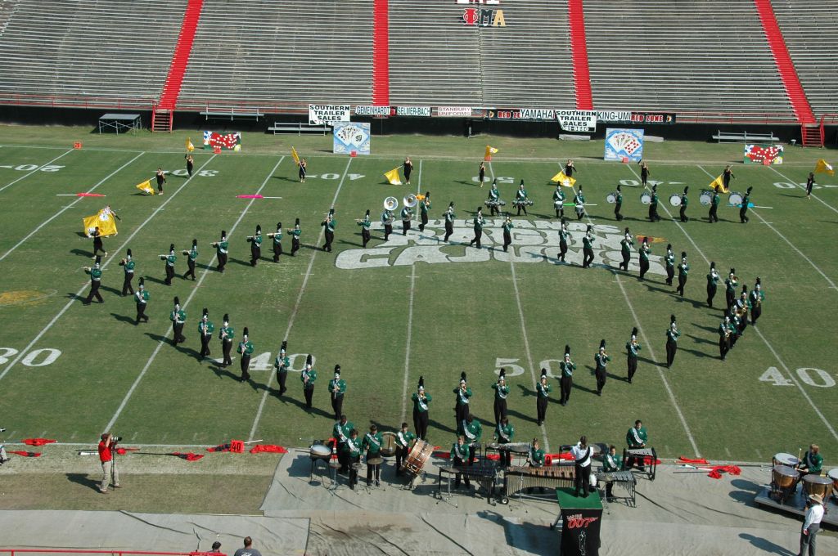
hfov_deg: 36.9
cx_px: 419
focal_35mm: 54
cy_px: 278
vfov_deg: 25.0
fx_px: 1255
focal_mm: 36
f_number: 10
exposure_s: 1/320
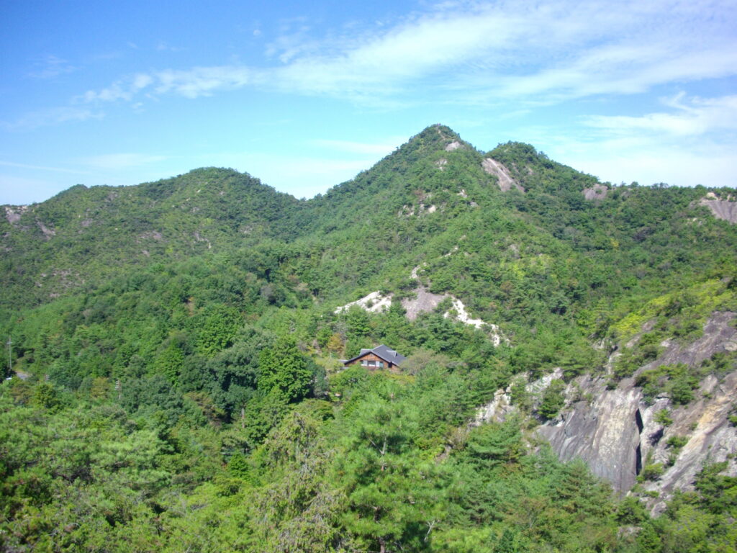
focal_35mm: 37
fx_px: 788
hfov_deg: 50.1
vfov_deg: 38.7
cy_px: 276
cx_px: 368
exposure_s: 1/200
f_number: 5.6
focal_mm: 6.2
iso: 100
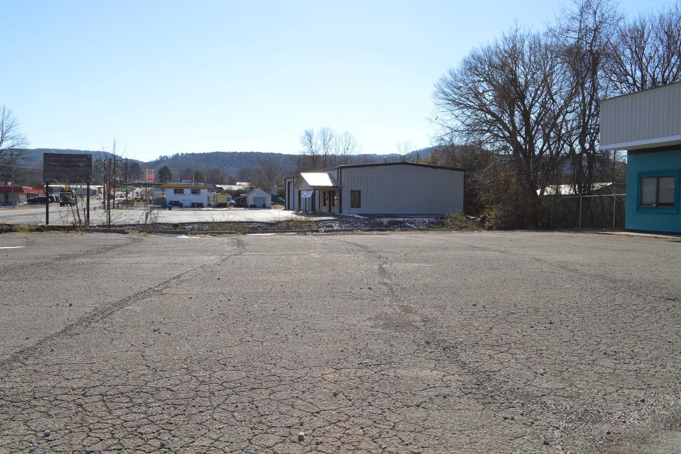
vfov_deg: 38.9
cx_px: 335
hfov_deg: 55.8
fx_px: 643
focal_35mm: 34
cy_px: 226
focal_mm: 22
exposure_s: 1/200
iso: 100
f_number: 9
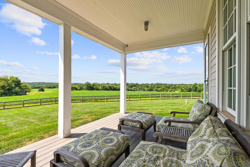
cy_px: 84
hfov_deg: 93.3
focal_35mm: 17
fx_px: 118
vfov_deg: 70.5
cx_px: 125
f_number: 8
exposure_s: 1/400
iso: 200
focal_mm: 17
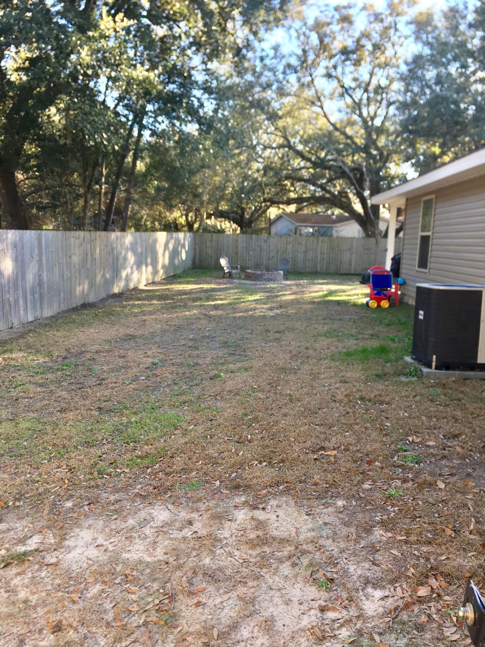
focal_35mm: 29
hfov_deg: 48.2
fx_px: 542
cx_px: 242
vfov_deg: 61.7
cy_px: 324
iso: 32
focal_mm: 4.15
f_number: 2.2
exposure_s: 1/120
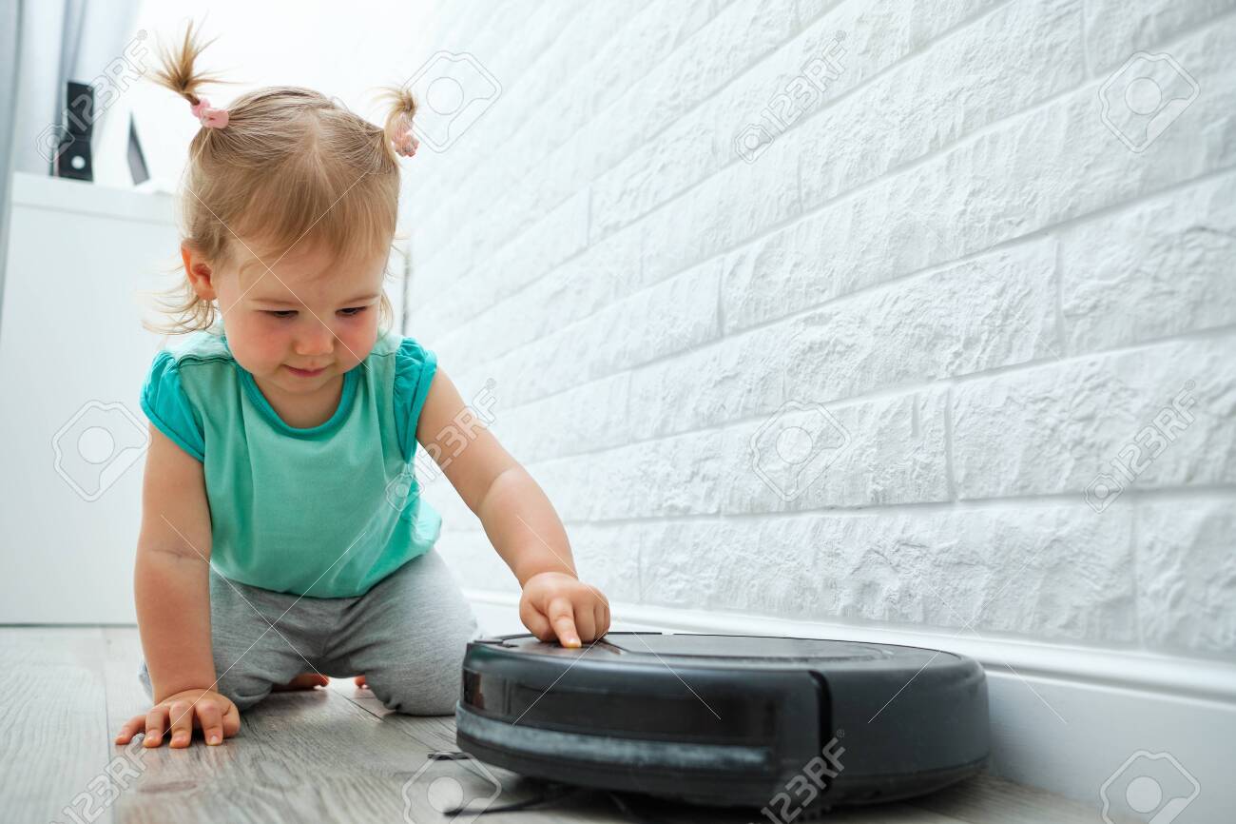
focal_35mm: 35
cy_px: 412
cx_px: 618
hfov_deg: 54.4
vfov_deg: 37.8
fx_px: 1201
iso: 200
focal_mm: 23
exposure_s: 1/125
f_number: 2.8
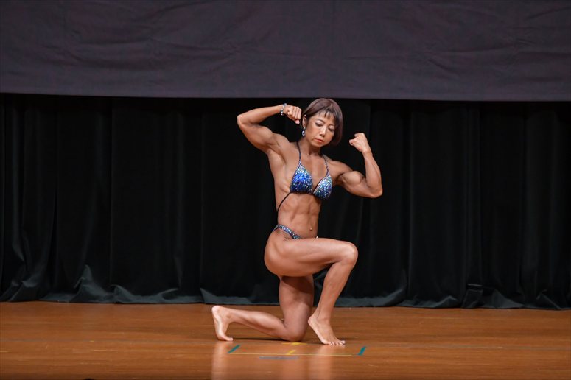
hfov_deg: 6.5
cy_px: 190
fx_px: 4994
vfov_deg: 4.4
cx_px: 286
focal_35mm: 315
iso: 4000
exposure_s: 1/400
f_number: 5.6
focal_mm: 210
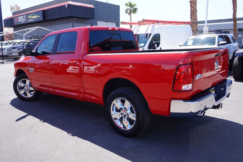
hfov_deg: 61.9
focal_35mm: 30
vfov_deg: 43.6
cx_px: 122
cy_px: 81
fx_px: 202
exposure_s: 1/80
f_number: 9
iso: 100
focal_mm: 20
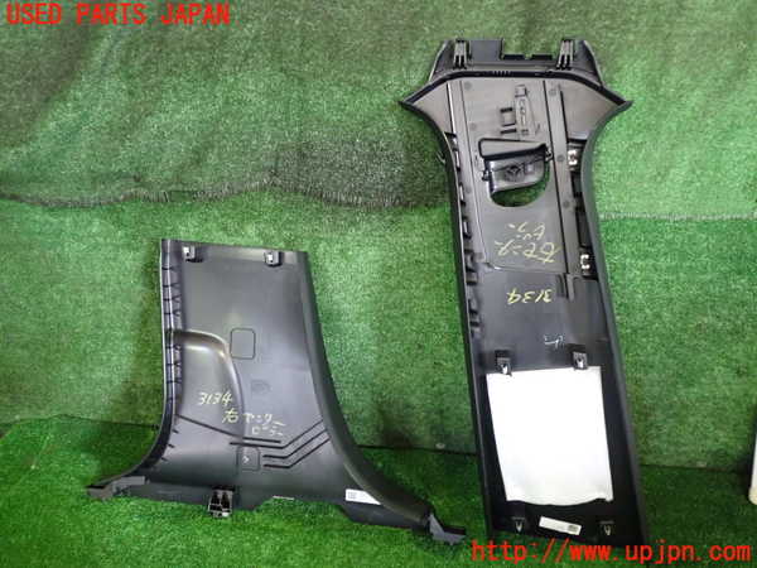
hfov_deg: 60.0
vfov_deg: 46.8
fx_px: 656
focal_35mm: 30
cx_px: 378
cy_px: 284
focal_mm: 5.4
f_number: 2.3
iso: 640
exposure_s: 1/30
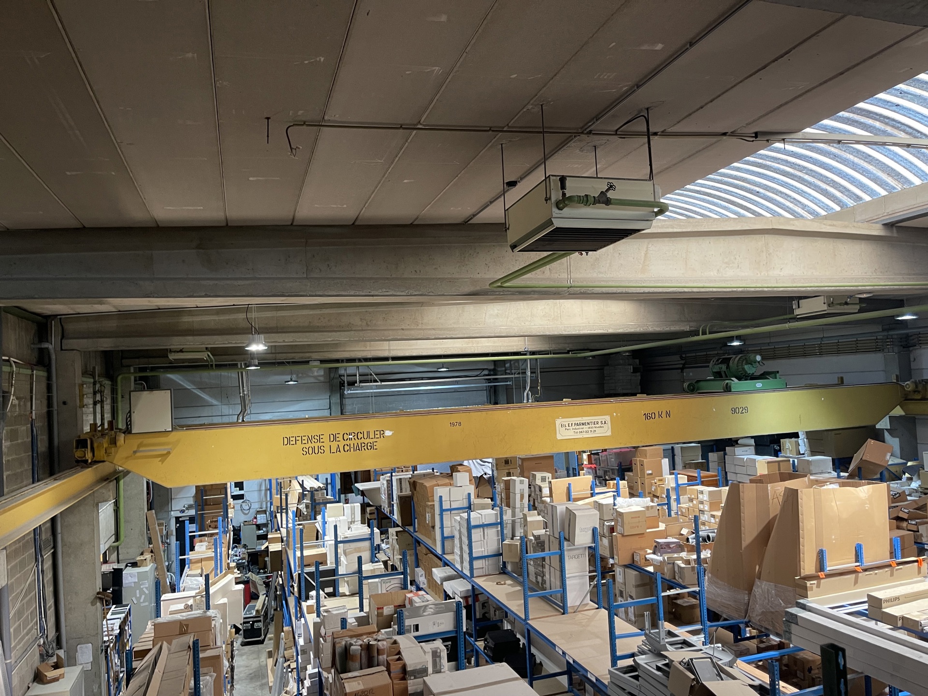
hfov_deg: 69.4
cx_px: 464
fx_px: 670
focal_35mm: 25
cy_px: 348
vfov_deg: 54.9
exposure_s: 1/50
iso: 200
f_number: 1.6
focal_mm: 5.1
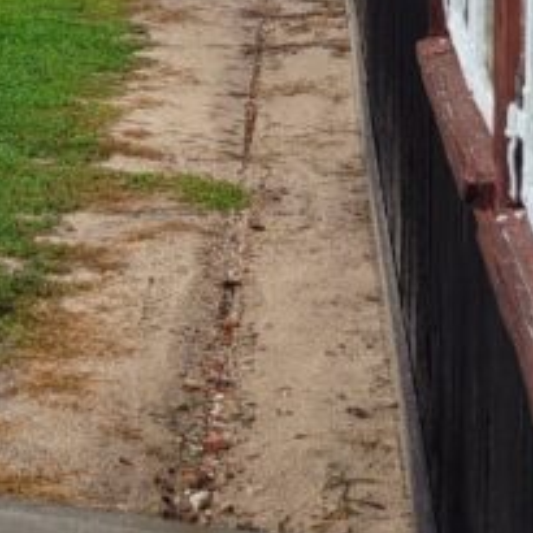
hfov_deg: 13.3
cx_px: -484
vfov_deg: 14.4
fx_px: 2003
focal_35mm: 115
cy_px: -195
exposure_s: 1/195
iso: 40
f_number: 1.8
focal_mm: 5.4
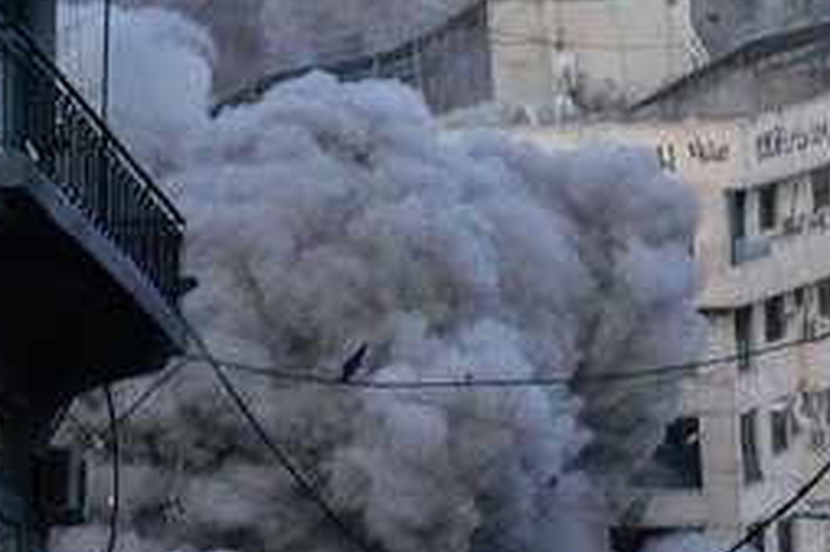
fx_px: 4262
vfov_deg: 7.4
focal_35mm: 185
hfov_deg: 11.1
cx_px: 281
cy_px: 412
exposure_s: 1/320
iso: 8000
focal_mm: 58
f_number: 2.8
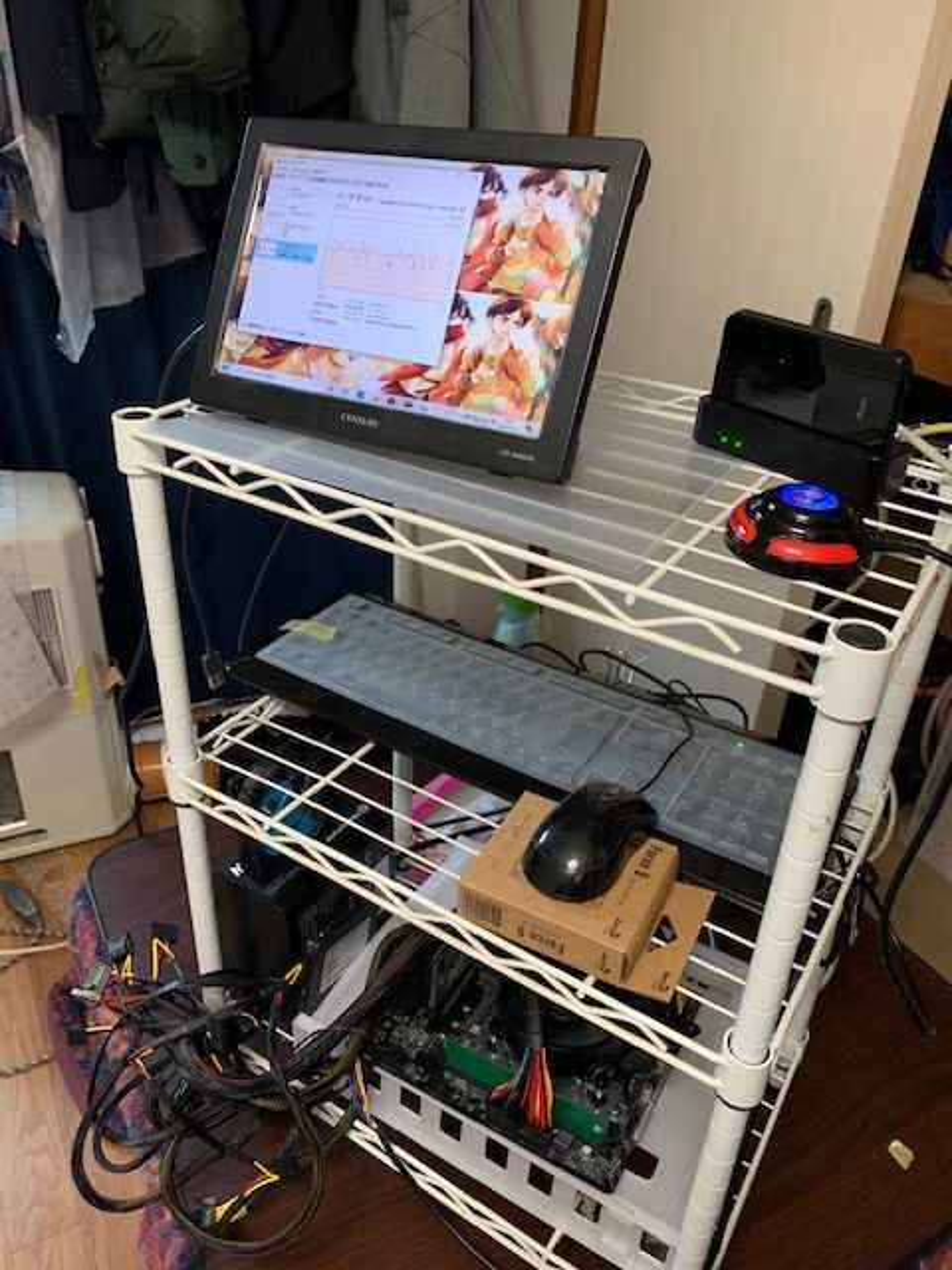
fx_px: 953
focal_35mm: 26
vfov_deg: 67.3
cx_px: 476
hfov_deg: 53.1
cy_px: 635
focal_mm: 4.25
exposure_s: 1/40
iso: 320
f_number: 1.8
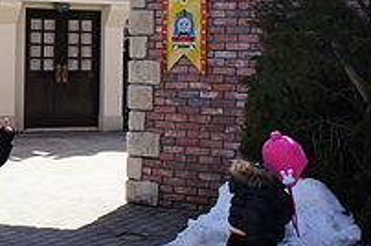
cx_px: -53
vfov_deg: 15.2
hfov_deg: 21.5
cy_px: 39
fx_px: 916
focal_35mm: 89
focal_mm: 20
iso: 200
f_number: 11
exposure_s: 1/80
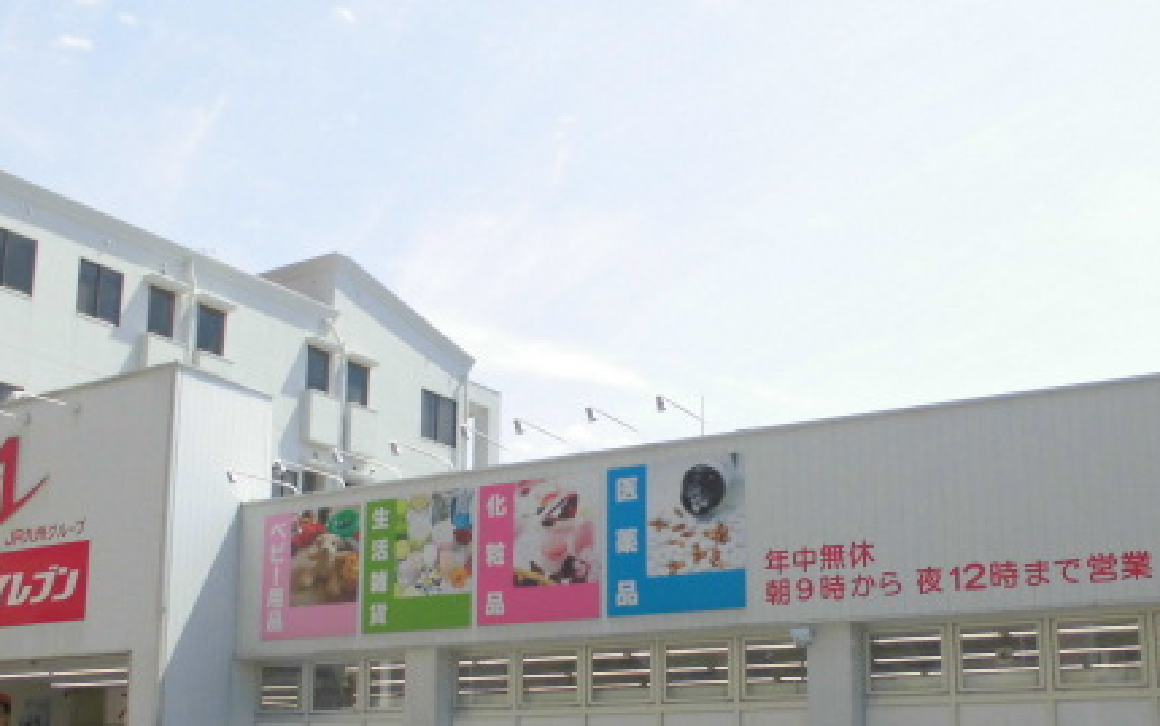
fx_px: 1297
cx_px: 575
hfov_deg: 48.2
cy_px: 542
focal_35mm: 41
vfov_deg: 30.7
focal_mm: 4.6
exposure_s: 1/500
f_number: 3.5
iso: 100
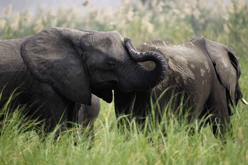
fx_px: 3715
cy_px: 82
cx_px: 124
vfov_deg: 2.5
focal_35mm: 540
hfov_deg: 3.8
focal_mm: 360
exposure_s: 1/1500
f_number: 4
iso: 800
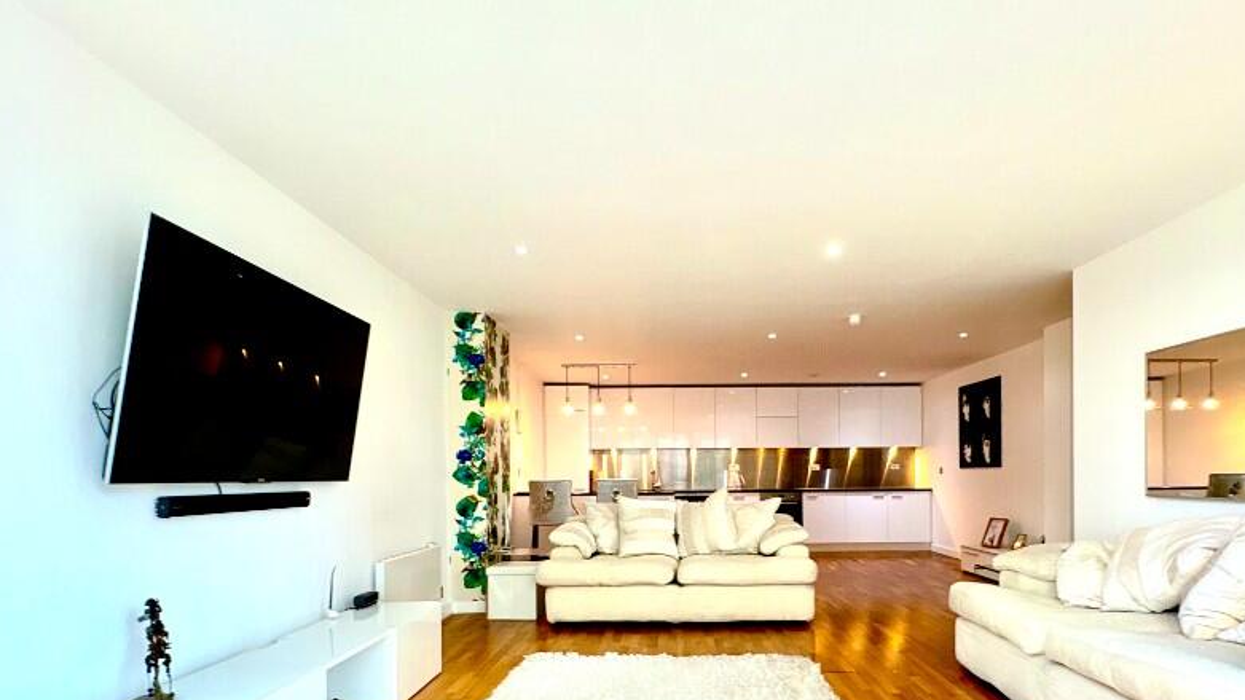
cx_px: 676
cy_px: 483
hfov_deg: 86.4
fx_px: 660
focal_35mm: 20
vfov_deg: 54.4
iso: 125
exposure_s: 1/50
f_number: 2.2
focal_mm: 2.22
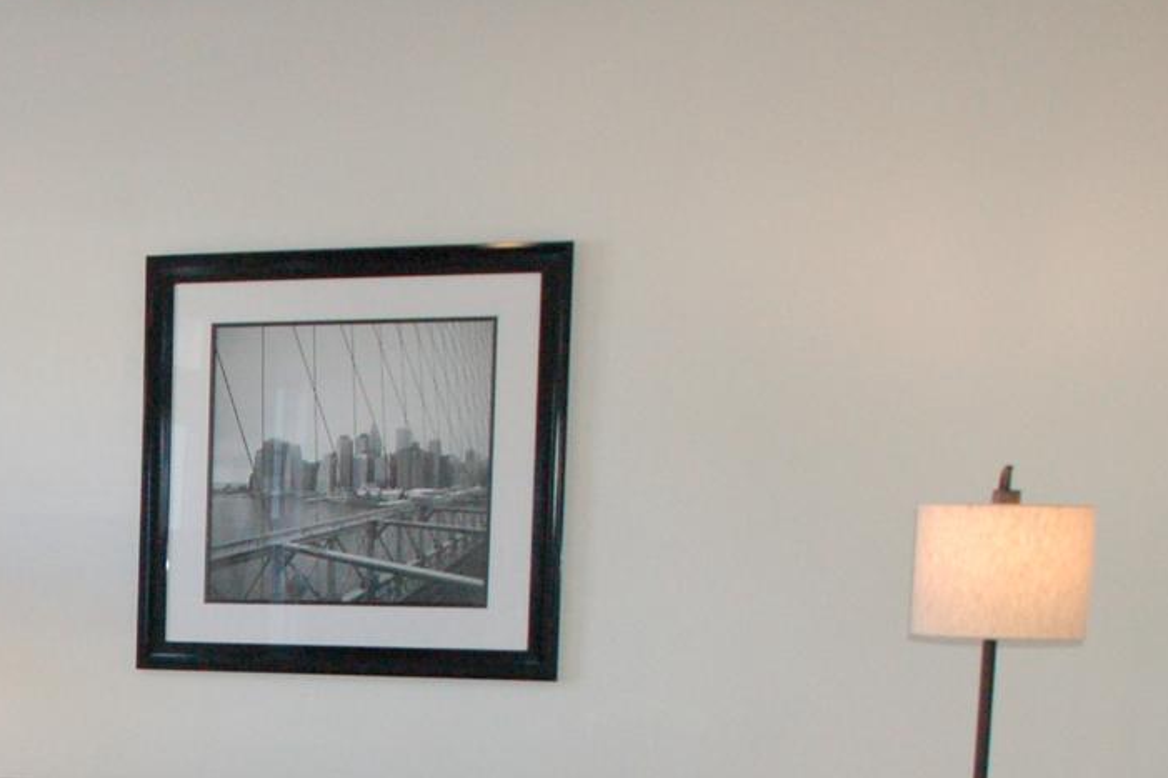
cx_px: -287
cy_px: 847
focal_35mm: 74
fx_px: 2415
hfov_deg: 24.3
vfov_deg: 17.7
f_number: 2.8
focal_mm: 17
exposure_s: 1/500
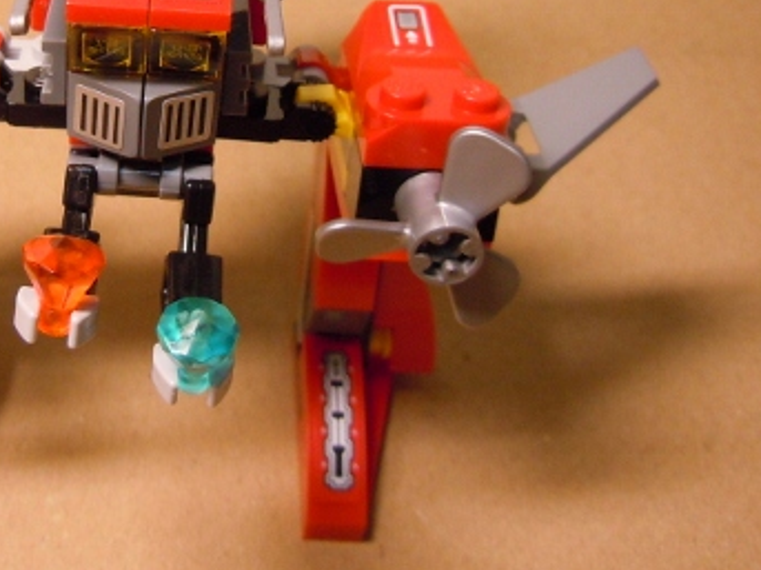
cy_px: 44
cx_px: 138
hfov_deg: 33.2
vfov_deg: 25.2
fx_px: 1231
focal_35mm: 56
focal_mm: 5.4
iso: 400
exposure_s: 1/40
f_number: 3.5
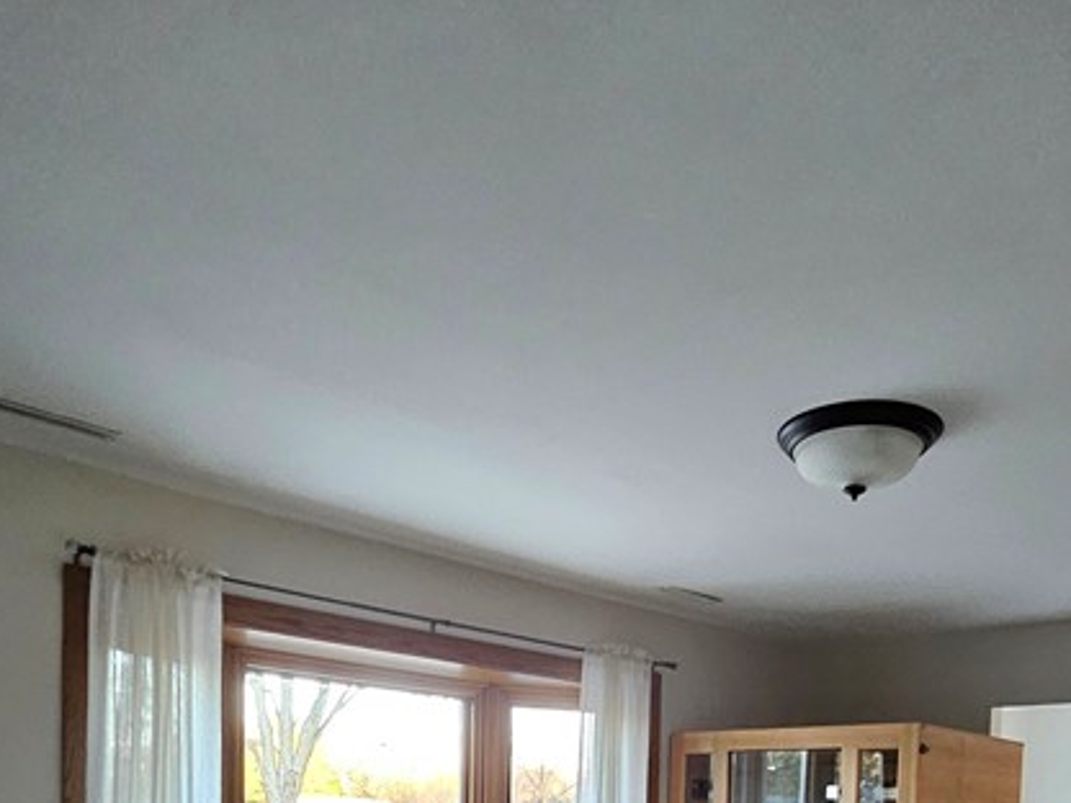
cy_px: 880
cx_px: 602
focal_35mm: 32
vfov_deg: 37.2
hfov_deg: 56.6
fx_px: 990
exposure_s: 1/30
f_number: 2.2
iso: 400
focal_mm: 1.74
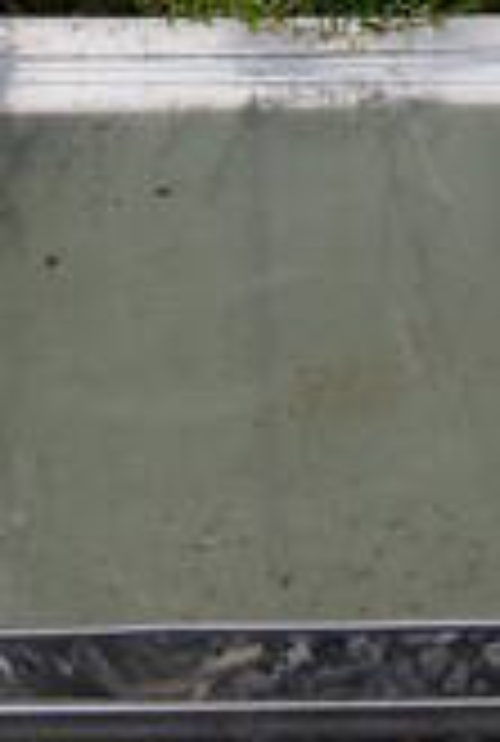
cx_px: 365
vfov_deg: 11.1
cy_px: -1153
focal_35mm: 149
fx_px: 3085
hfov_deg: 9.3
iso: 200
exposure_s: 1/200
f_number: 6.3
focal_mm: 18
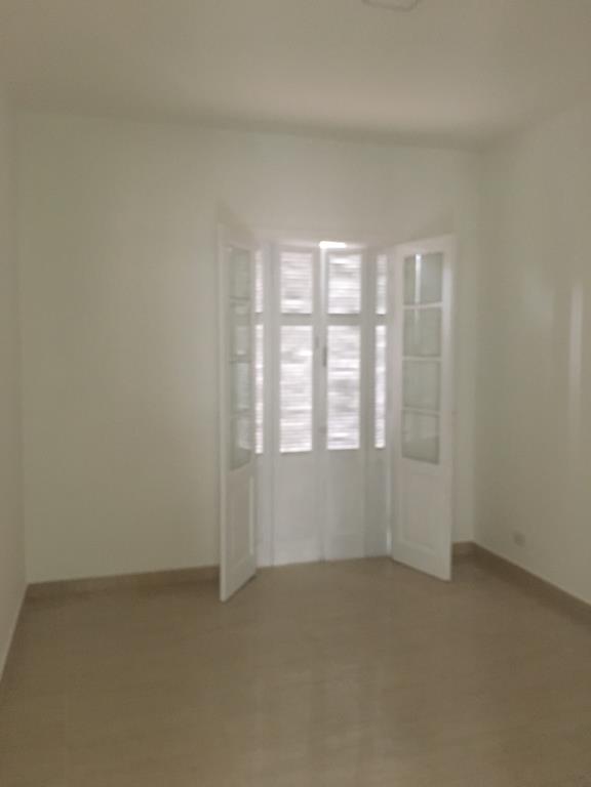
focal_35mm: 29
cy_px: 394
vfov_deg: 61.7
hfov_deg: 48.2
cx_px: 296
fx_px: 660
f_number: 2.2
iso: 500
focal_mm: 4.15
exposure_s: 1/17
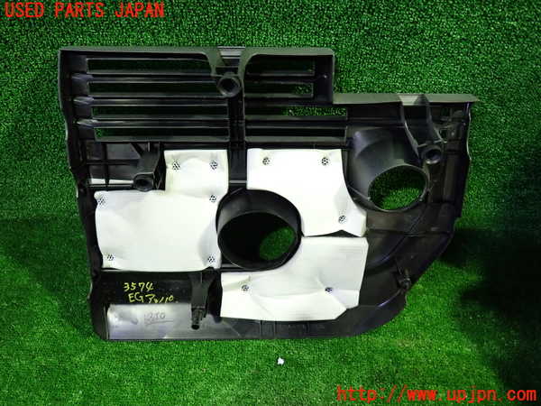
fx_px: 391
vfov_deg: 54.9
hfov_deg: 69.4
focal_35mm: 25
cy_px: 203
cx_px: 270
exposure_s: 1/30
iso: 400
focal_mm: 4.5
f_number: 2
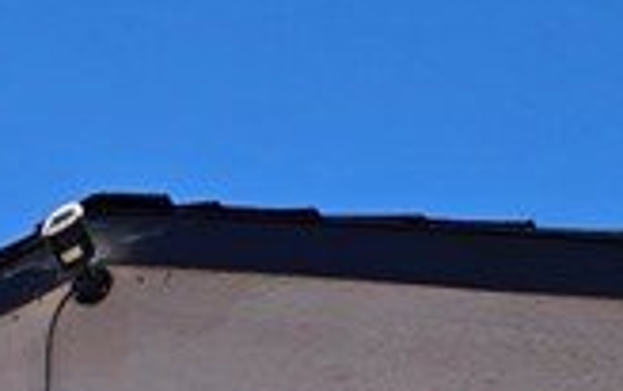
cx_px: -862
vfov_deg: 7.2
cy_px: 1359
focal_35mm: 152
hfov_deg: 11.4
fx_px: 2584
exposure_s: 1/2071
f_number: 1.8
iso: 25
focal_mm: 5.4
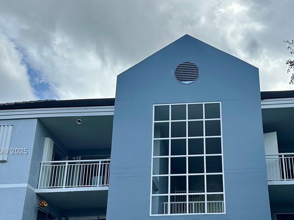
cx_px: 200
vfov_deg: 30.6
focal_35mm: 47
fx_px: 399
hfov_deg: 39.8
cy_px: 152
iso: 80
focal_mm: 6.86
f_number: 1.78
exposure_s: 1/5263
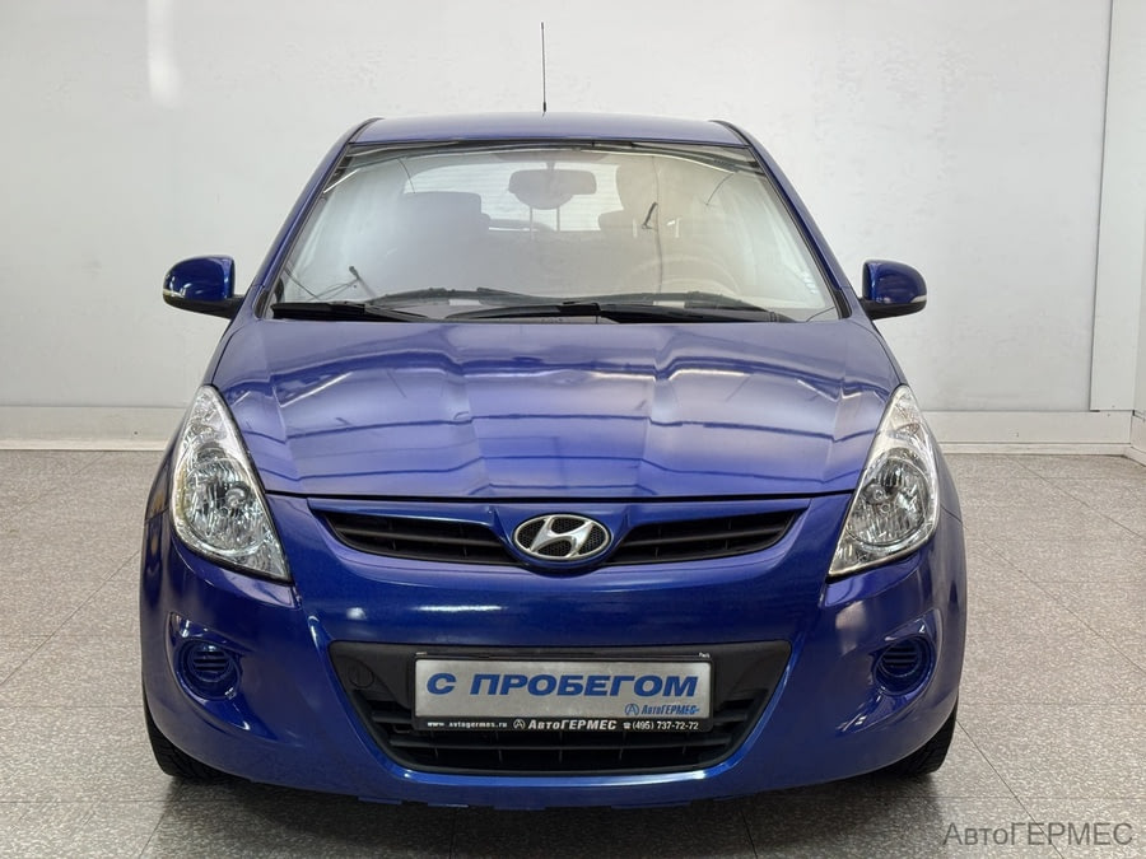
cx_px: 573
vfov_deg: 30.3
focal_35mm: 48
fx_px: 1589
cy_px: 430
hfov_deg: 39.7
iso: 50
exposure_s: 1/50
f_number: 1.78
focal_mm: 6.76
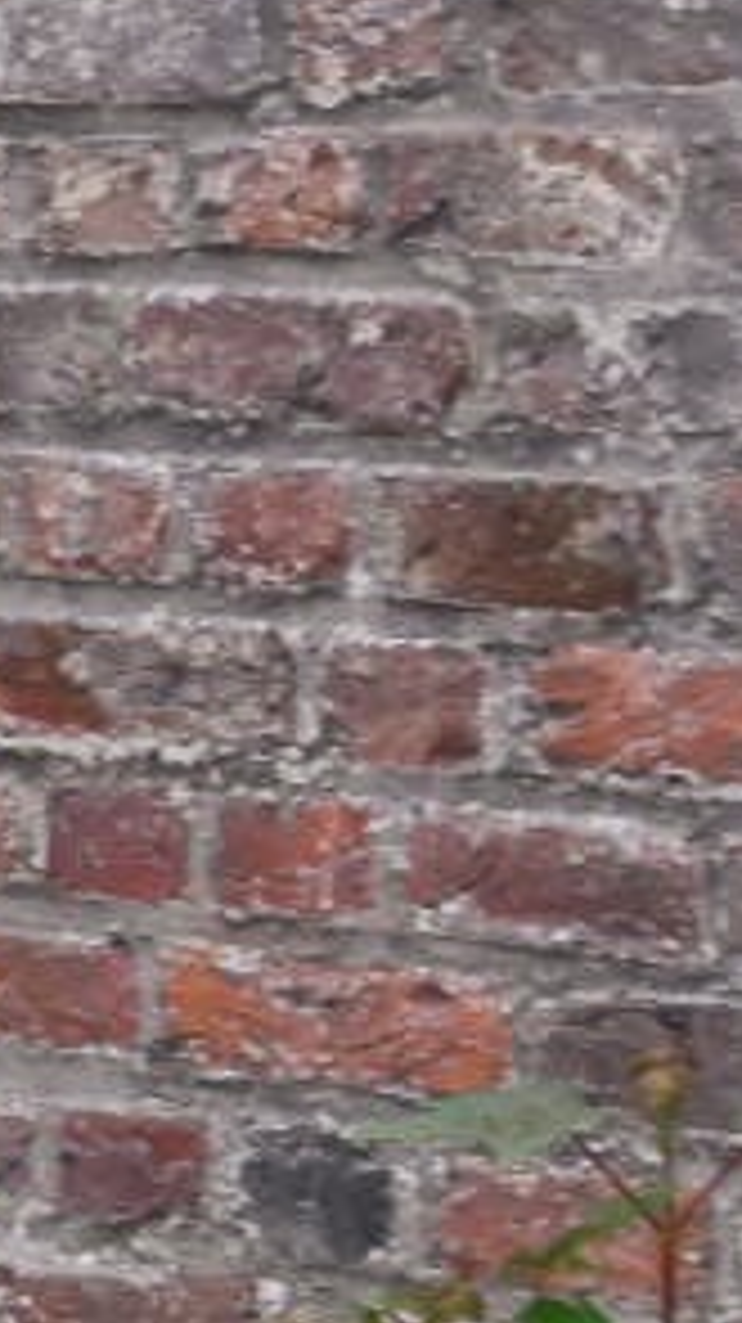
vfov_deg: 7.6
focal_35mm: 283
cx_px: -2896
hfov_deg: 3.9
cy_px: 130
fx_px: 9916
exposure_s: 1/323
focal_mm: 49
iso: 400
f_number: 9
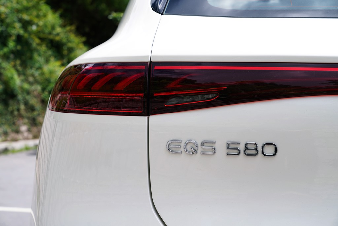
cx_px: 169
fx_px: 657
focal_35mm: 70
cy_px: 113
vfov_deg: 19.5
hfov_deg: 28.8
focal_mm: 70
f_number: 6.3
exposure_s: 1/250
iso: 100
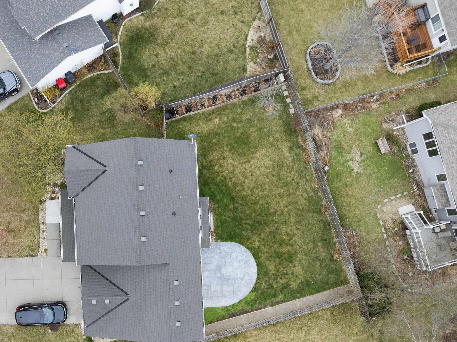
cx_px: 128
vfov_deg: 40.4
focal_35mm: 35
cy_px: 214
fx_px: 462
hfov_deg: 51.0
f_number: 2.8
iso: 100
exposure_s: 1/320
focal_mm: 12.29
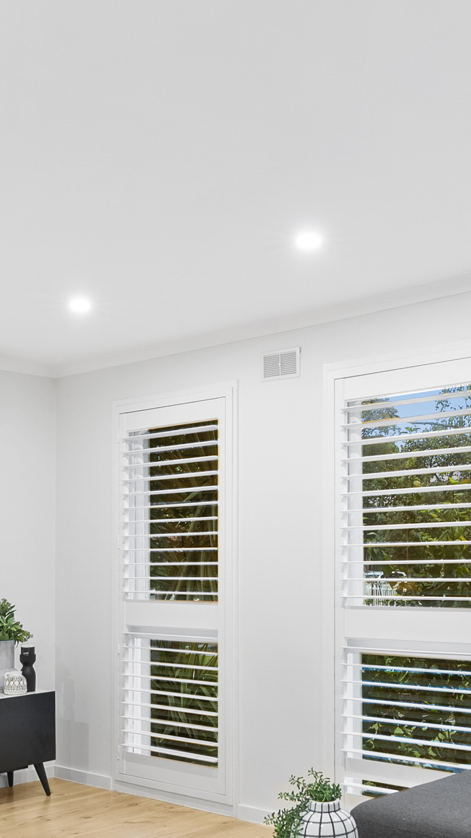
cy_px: 583
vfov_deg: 46.3
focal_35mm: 43
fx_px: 955
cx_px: 273
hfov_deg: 27.7
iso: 400
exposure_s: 1/3
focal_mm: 16
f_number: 7.1
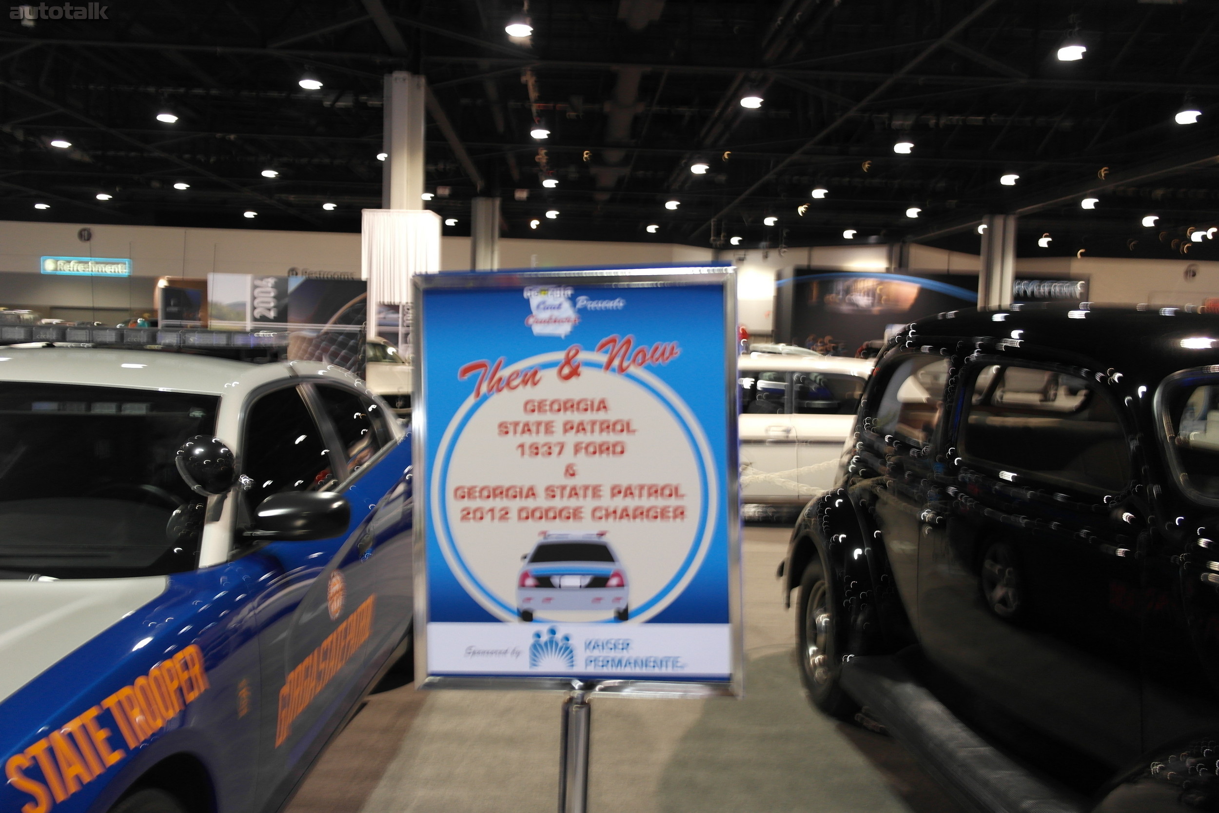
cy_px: 406
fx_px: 1016
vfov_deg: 43.6
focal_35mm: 30
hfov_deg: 61.9
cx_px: 610
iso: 400
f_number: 3.5
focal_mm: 20
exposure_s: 1/20
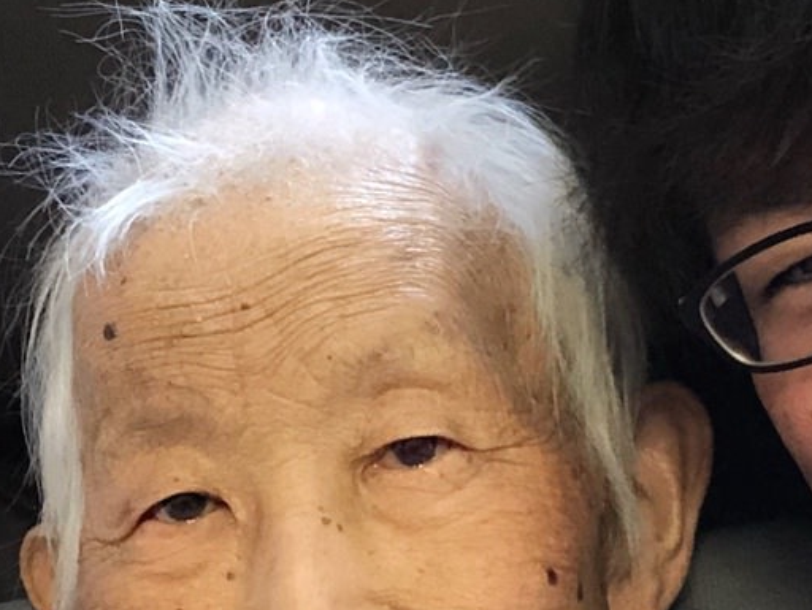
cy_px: 234
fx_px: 2348
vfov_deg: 14.8
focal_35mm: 100
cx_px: 311
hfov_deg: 19.6
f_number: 2.2
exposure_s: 1/33
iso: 320
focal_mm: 2.87
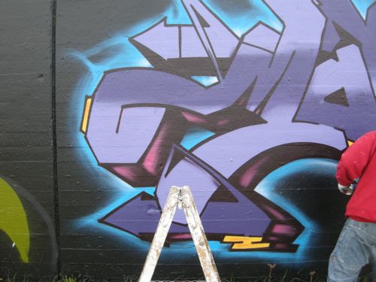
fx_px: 380
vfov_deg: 40.7
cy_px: 141
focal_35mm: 35
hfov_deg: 52.6
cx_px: 188
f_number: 3.8
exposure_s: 1/114
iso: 64
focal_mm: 7.5
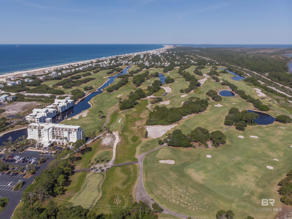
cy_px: 110
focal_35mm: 24
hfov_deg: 71.6
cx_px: 146
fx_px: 202
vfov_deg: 56.8
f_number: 2.8
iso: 102
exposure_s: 1/1250
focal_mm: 4.5
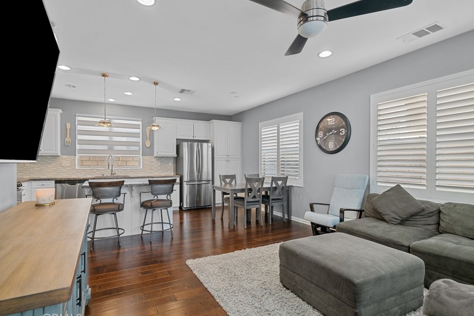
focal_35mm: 17
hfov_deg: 93.2
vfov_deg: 70.5
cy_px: 158
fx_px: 224
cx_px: 231
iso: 250
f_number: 6.3
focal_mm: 16
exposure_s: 1/1.67
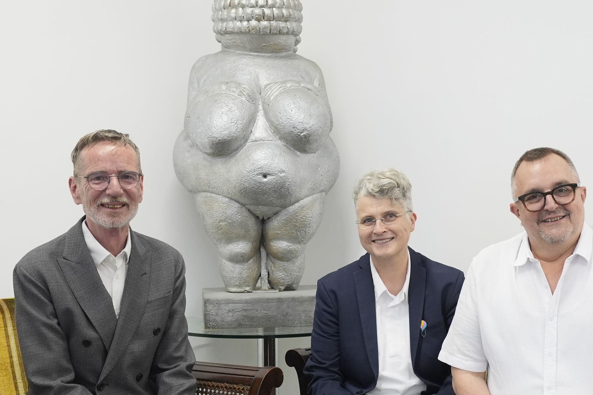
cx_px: 372
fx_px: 955
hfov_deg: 34.3
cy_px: 228
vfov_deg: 23.4
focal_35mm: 58
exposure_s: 1/250
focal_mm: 30
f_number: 3.5
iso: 1250
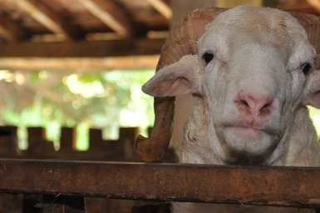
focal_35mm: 179
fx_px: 1590
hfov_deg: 11.5
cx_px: 196
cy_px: 119
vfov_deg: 7.7
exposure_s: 1/60
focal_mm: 66
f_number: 5.3
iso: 800
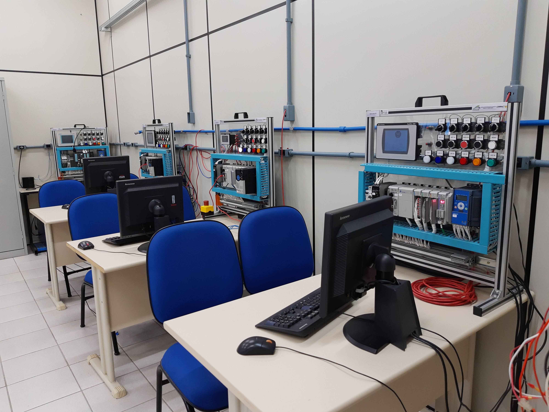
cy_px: 206
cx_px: 274
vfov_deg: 53.1
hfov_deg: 67.3
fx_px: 412
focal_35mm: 26
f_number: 1.7
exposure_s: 1/60
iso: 82
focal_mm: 4.75
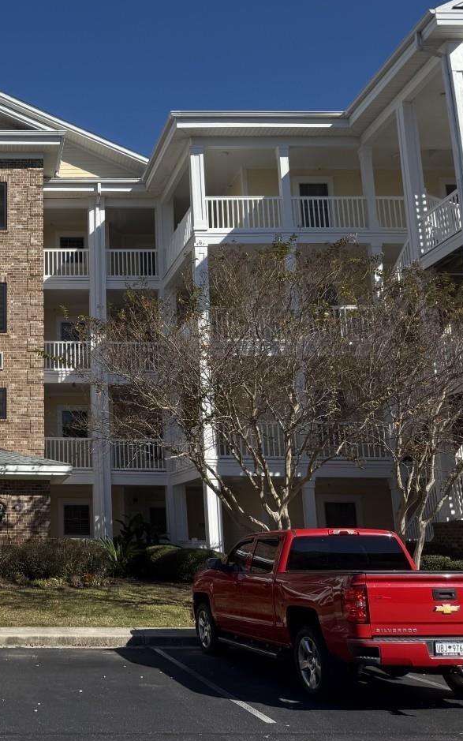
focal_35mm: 39
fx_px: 787
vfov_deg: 50.4
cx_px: -13
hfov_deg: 30.2
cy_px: 369
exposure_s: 1/4975
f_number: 1.78
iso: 80
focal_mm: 6.76
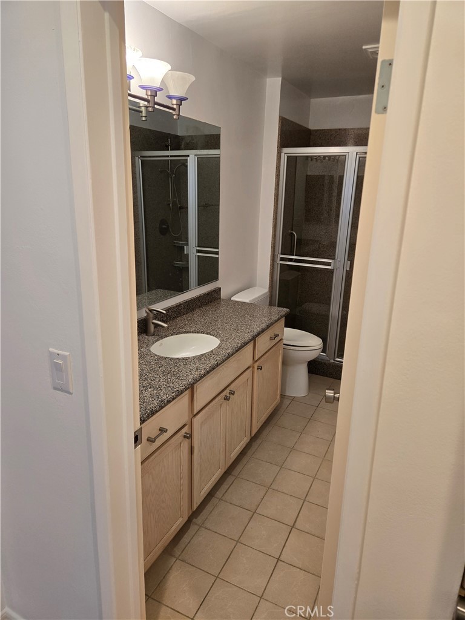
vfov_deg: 73.9
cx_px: 232
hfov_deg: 58.9
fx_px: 412
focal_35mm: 23
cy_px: 310
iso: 160
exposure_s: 1/120
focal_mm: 5.4
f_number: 1.8
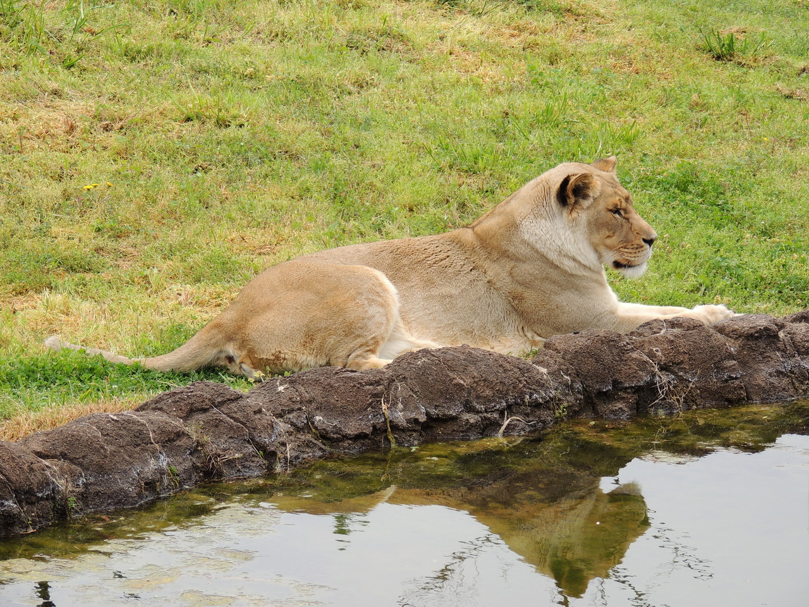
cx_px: 404
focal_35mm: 200
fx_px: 4674
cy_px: 304
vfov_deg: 7.4
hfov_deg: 9.9
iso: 100
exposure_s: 1/320
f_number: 4.6
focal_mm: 35.6
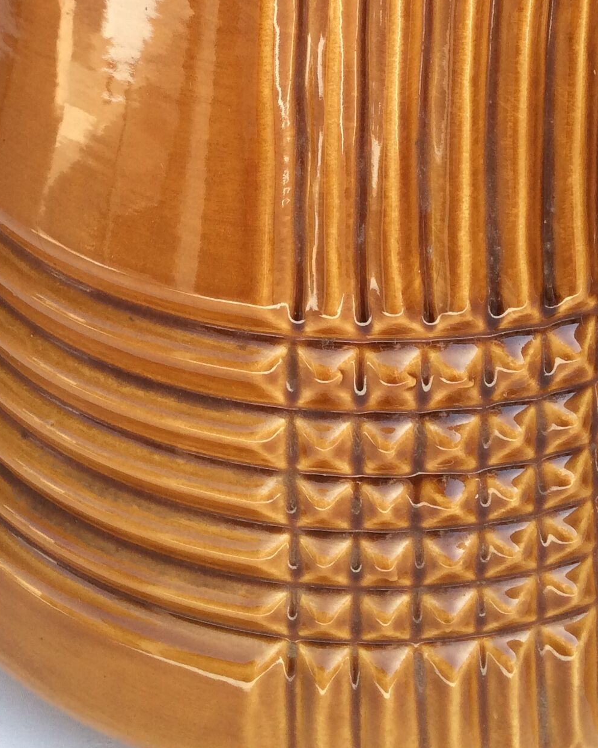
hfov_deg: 23.4
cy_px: 81
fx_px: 1438
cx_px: 227
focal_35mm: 65
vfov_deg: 28.1
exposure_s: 1/312
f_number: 2.4
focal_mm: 3.3
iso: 32
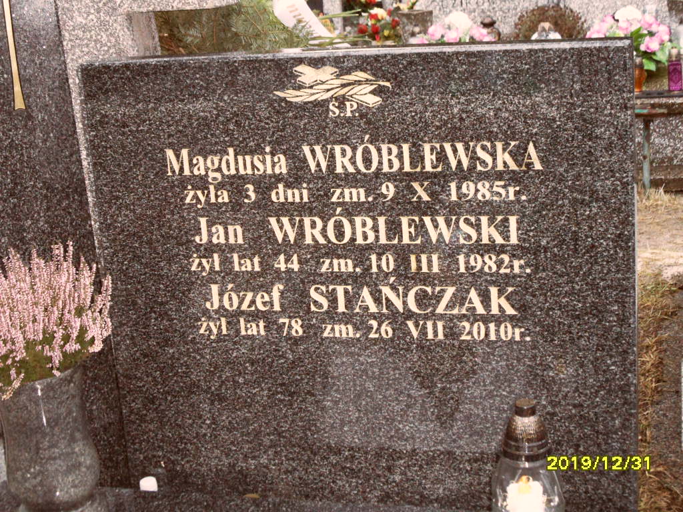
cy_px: 256
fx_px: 1184
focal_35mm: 60
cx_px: 342
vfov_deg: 24.4
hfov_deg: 32.2
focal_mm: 10.3
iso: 480
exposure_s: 1/45
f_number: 4
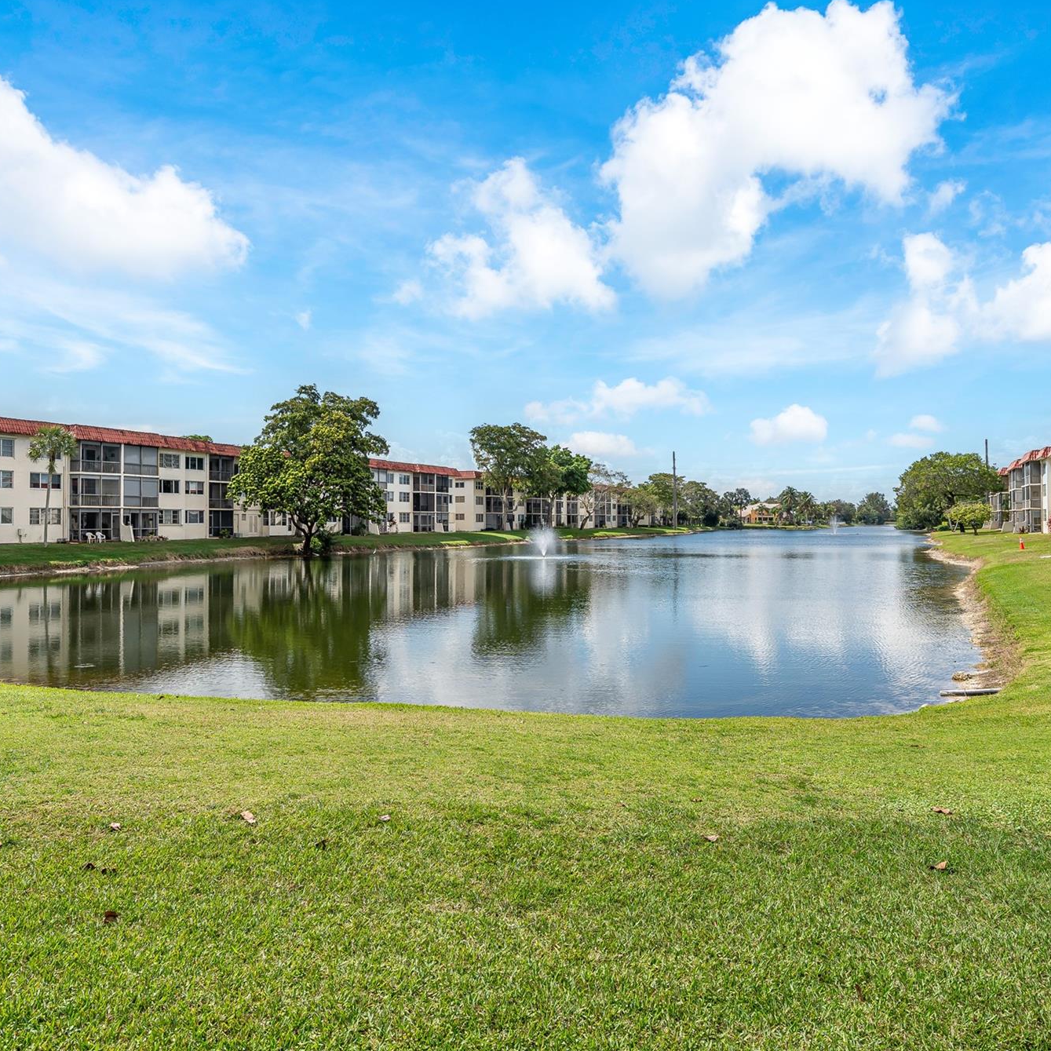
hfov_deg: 60.8
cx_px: 466
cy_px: 519
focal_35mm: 26
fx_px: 893
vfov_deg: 60.9
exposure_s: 1/320
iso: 100
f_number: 8
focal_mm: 20
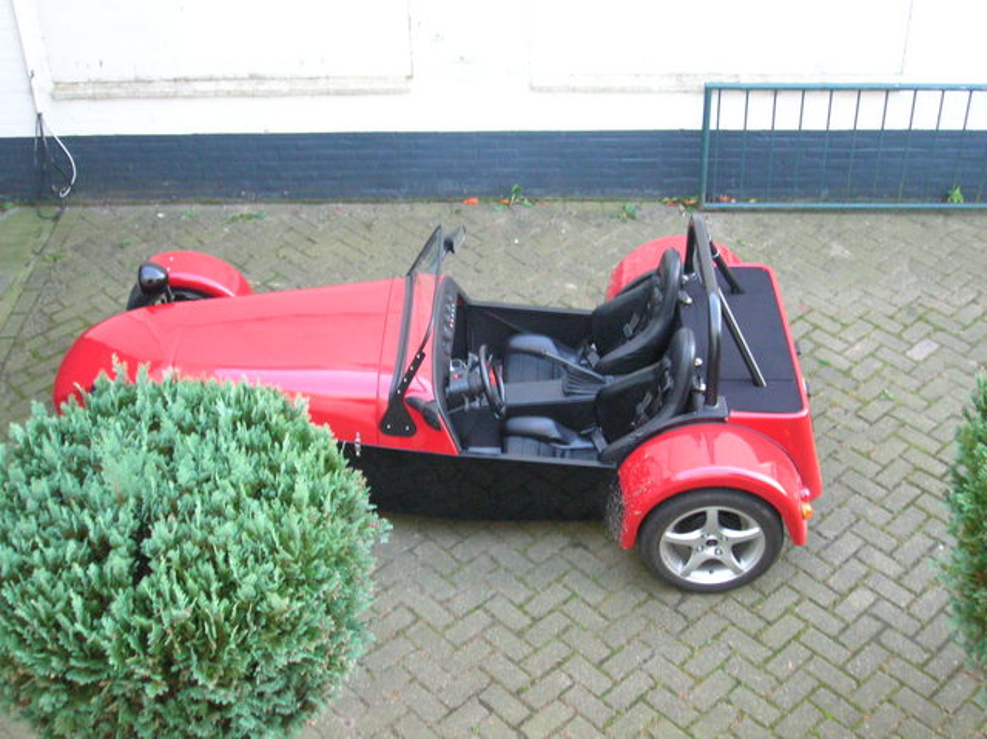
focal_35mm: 46
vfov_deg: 31.5
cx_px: 494
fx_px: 1311
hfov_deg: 41.3
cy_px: 370
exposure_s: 1/1.1
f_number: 3.2
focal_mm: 7.7
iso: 200
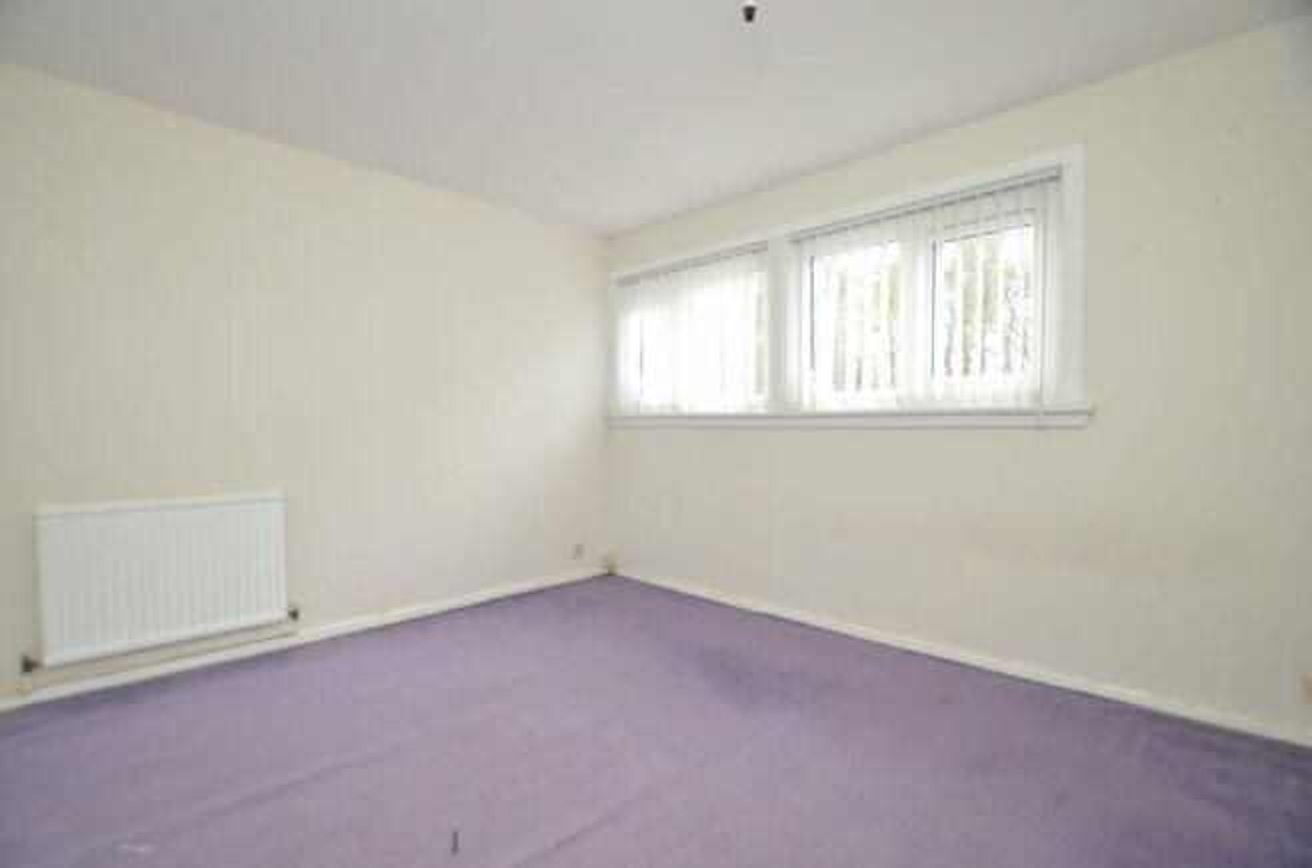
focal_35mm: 15
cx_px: 656
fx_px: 545
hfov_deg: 100.5
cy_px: 434
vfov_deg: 77.0
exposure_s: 1/60
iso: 450
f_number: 4
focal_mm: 10
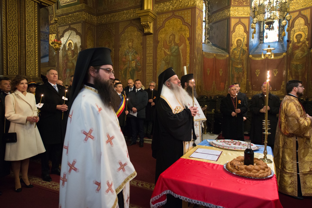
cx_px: 156
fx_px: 208
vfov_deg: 53.2
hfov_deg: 73.7
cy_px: 104
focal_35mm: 24
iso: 2000
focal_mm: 24
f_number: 2.8
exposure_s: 1/50
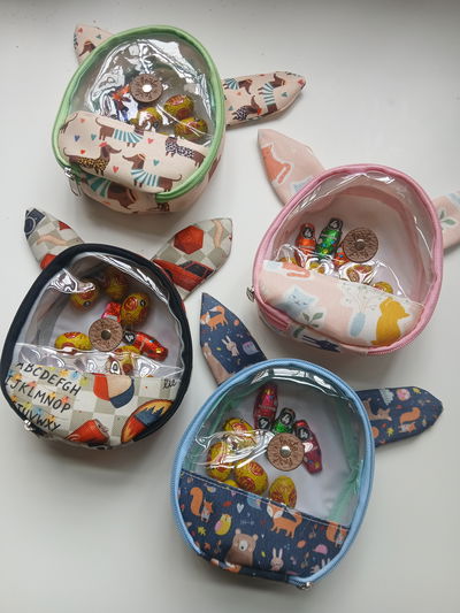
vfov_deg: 67.3
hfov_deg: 53.1
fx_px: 460
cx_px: 230
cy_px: 306
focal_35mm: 26
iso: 50
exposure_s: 1/50
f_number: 1.8
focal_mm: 3.98
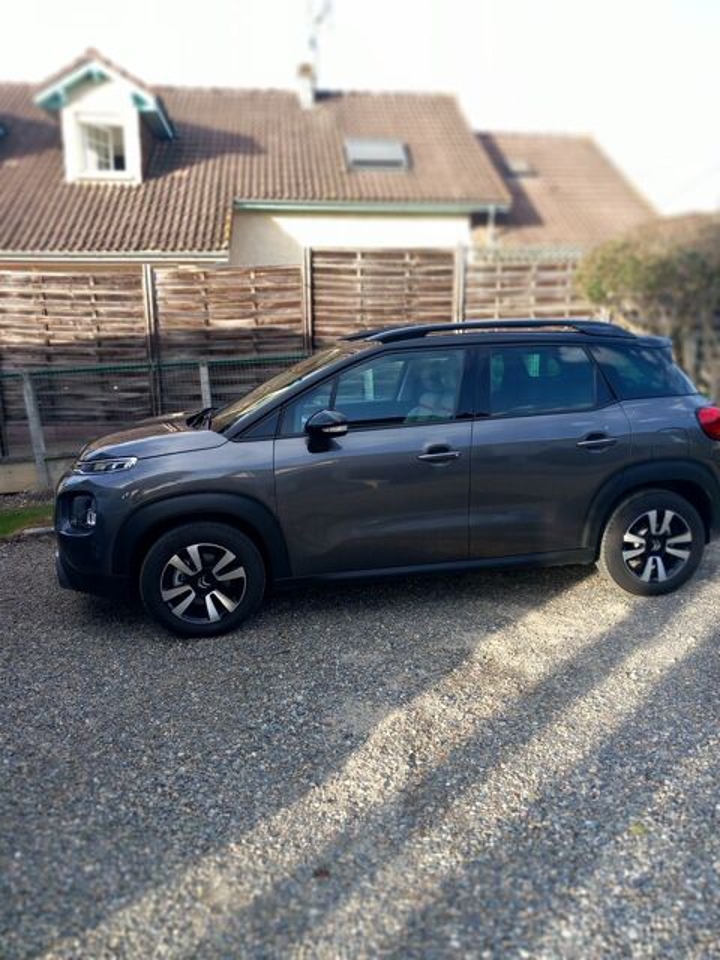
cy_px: 480
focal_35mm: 25
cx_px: 360
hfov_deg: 54.9
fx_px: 693
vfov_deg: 69.4
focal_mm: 4
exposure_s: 1/104
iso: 20
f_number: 2
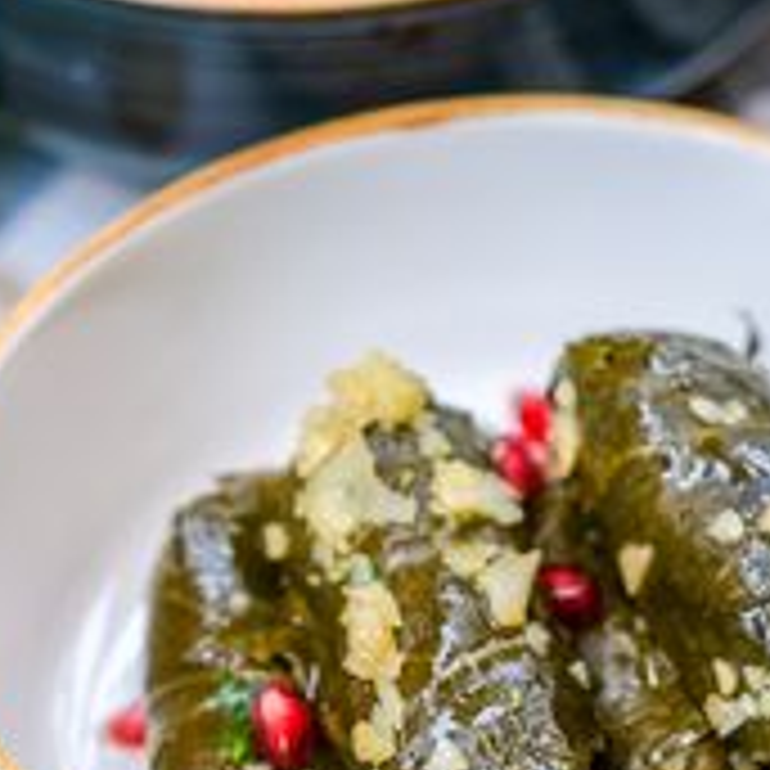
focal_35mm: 200
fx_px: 5033
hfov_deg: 8.7
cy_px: 621
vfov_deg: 8.7
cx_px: 378
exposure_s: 1/240
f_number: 2.8
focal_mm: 56
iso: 160
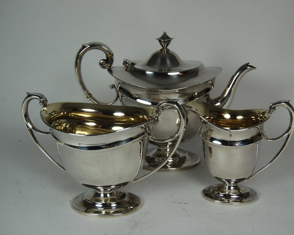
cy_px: 118
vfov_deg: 33.4
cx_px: 172
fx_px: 392
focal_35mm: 45
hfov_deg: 41.0
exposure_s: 1/125
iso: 200
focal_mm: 26
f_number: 5.6
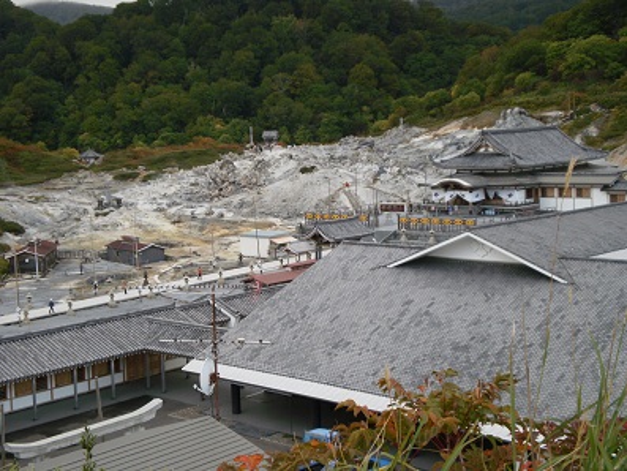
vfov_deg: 24.8
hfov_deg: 32.7
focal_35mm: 59
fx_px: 1069
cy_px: 236
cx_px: 314
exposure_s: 1/50
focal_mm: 10.3
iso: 100
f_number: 4.2
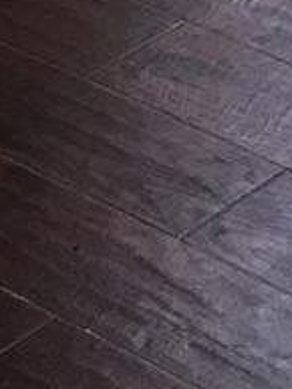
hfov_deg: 6.2
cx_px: 608
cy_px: -1014
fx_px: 2595
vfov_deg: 7.1
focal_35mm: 231
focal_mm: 4.15
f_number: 2.2
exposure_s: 1/120
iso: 64
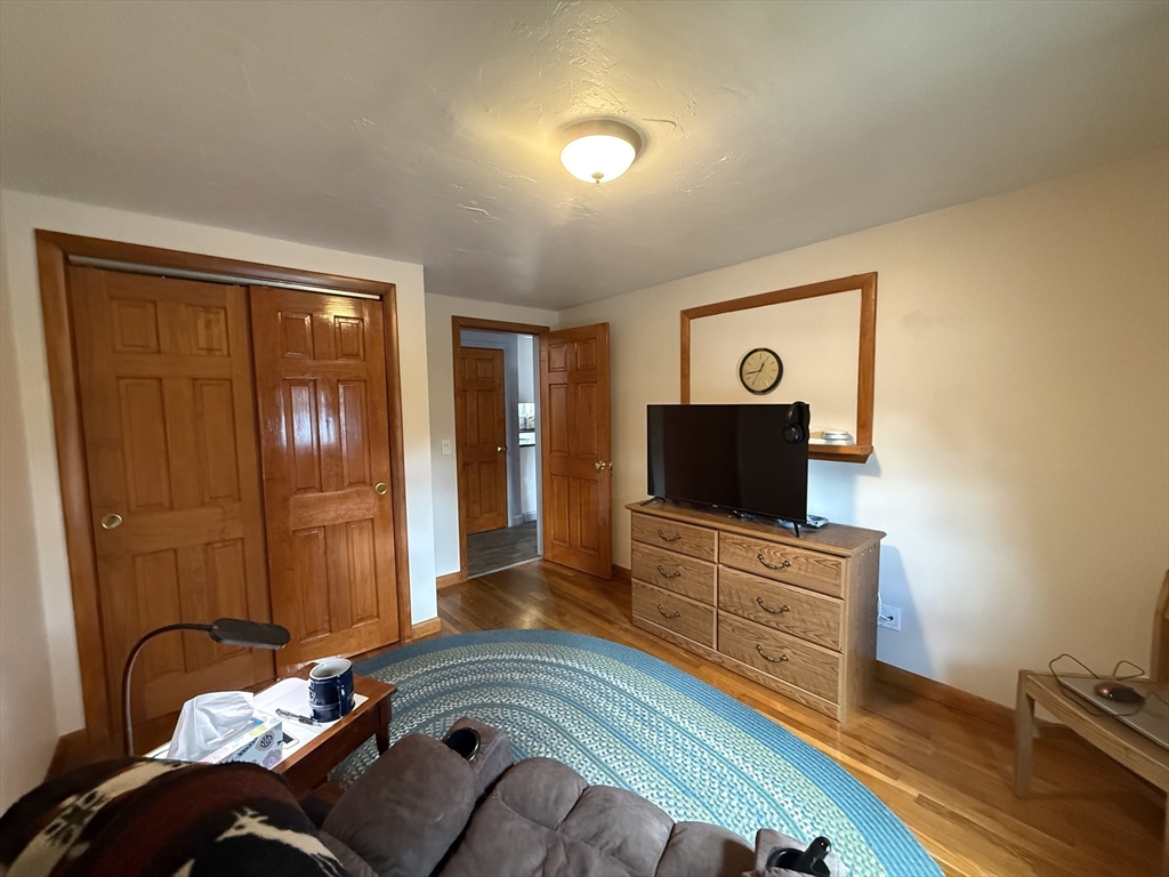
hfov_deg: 102.1
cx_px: 584
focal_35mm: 14
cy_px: 438
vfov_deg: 85.7
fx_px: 473
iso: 800
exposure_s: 1/60
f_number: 2.2
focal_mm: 2.22
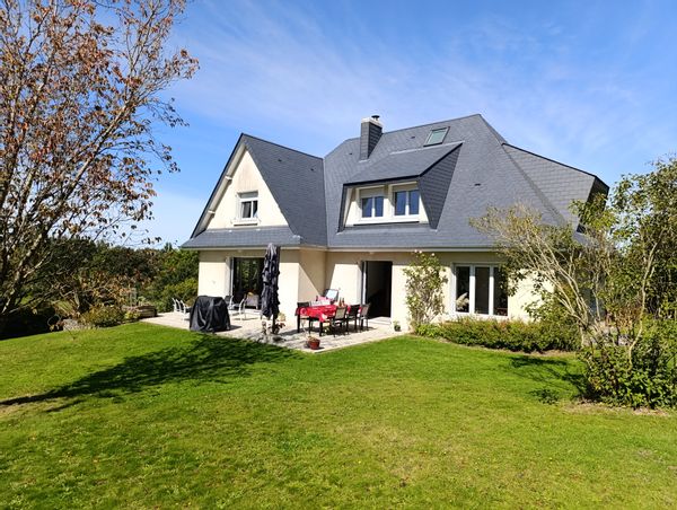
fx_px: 451
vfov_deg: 59.0
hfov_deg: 73.8
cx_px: 338
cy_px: 255
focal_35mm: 23
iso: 50
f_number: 1.6
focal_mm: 6.14
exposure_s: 1/515
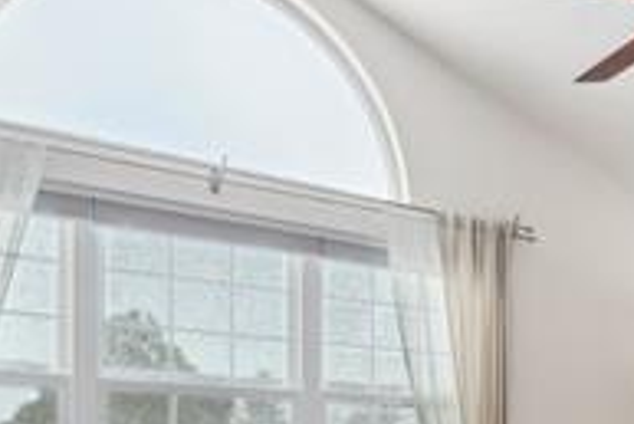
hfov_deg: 34.4
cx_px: 624
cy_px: 473
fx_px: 934
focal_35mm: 53
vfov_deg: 23.8
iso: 100
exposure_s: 1/5
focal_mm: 16
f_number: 6.3
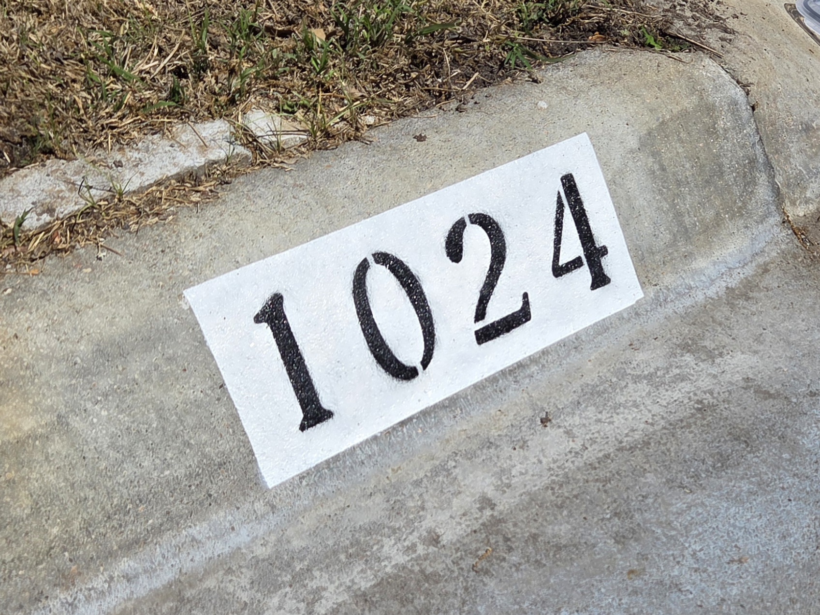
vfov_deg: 58.9
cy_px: 308
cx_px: 410
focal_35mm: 23
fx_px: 545
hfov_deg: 73.9
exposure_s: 1/10000
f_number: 1.8
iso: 64
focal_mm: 5.4
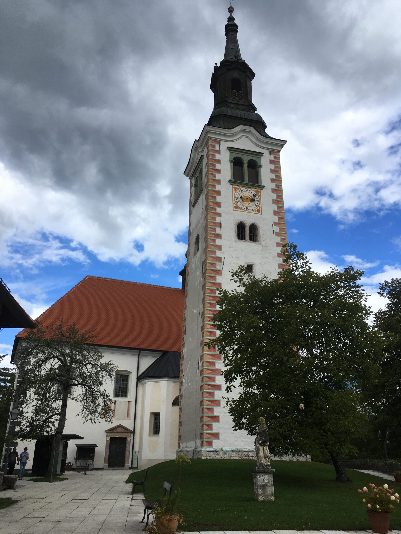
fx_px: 448
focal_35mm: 29
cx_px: 200
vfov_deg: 61.7
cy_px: 267
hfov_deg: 48.2
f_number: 2.2
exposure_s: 1/1202
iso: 25
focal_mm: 4.15
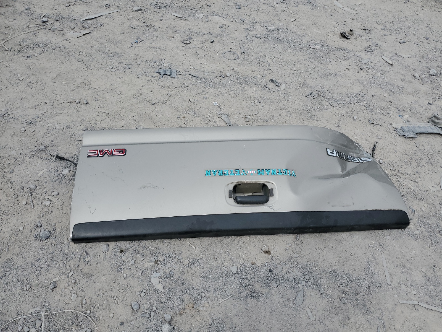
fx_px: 332
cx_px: 221
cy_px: 166
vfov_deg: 53.1
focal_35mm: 26
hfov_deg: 67.3
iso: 50
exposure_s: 1/5000
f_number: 1.5
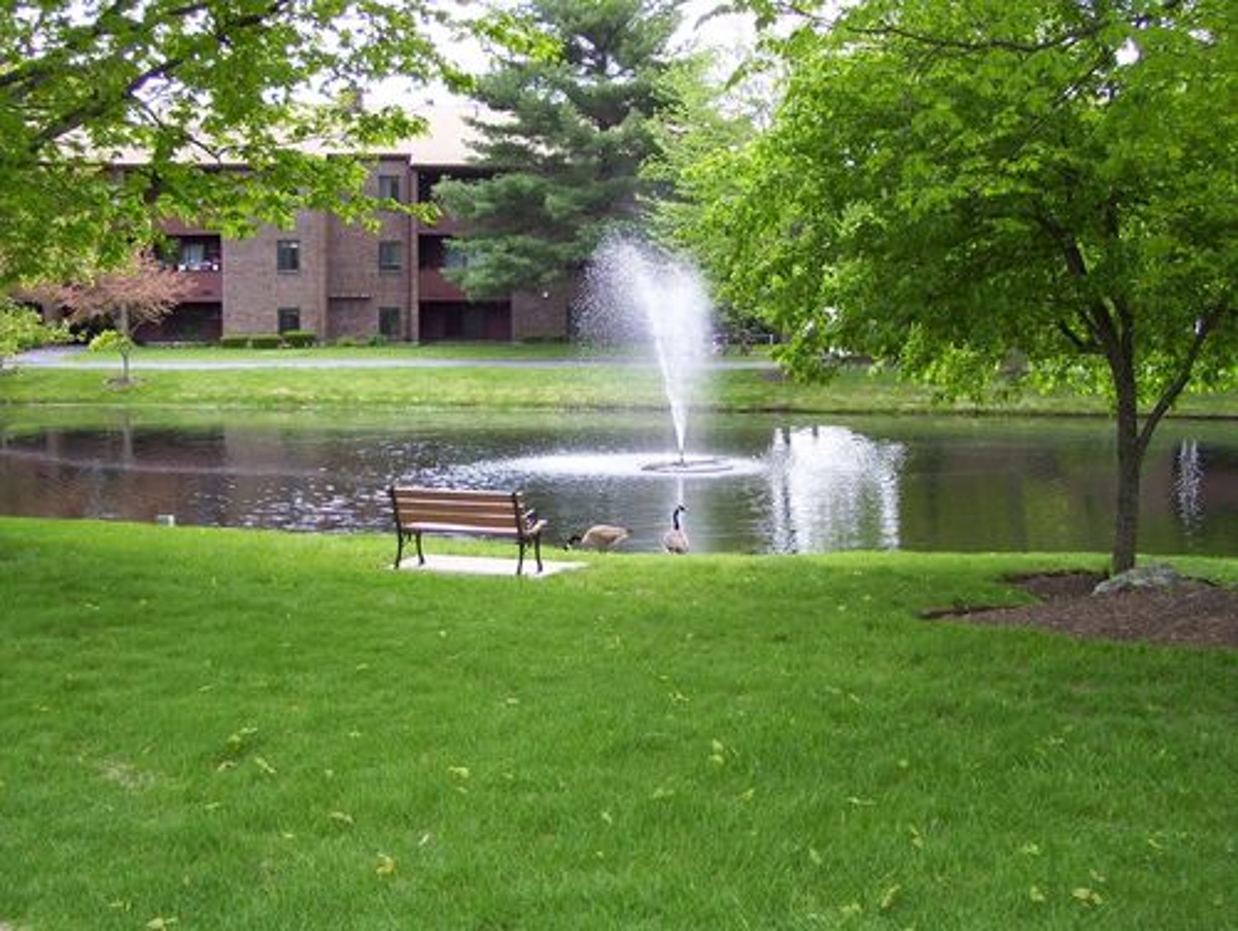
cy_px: 466
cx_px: 619
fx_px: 1611
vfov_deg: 32.2
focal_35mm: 45
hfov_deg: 42.0
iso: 80
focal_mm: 7.6
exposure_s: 1/200
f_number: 3
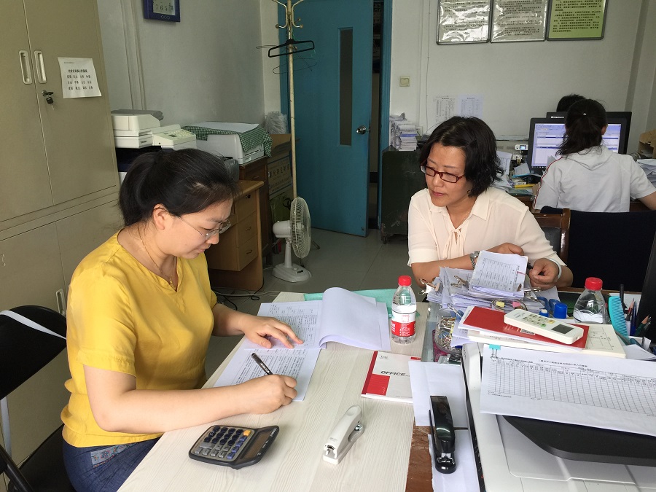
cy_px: 246
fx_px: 550
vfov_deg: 48.2
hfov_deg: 61.7
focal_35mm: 29
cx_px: 328
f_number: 2.2
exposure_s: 1/33
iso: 32
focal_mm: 4.15
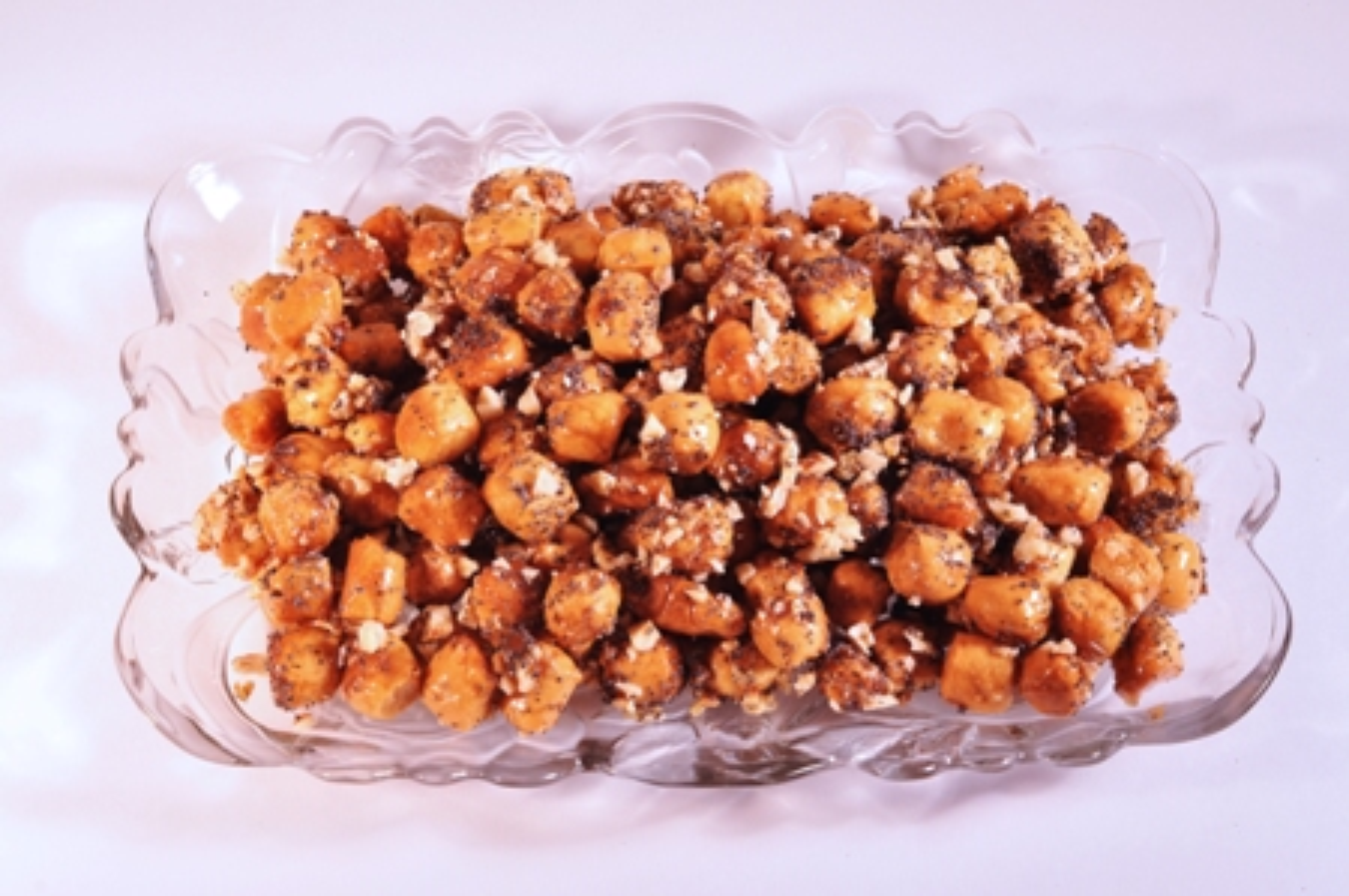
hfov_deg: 27.0
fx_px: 2807
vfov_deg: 18.1
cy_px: 448
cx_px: 674
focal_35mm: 75
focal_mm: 50
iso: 200
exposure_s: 1/20
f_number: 11
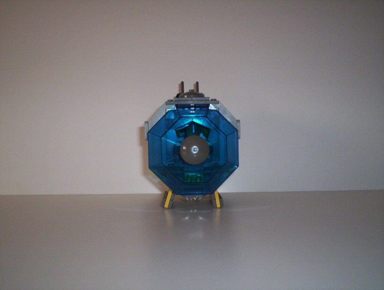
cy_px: 145
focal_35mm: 38
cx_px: 192
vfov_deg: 37.9
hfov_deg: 48.9
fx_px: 423
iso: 140
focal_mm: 4.99
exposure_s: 1/60
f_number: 4.5
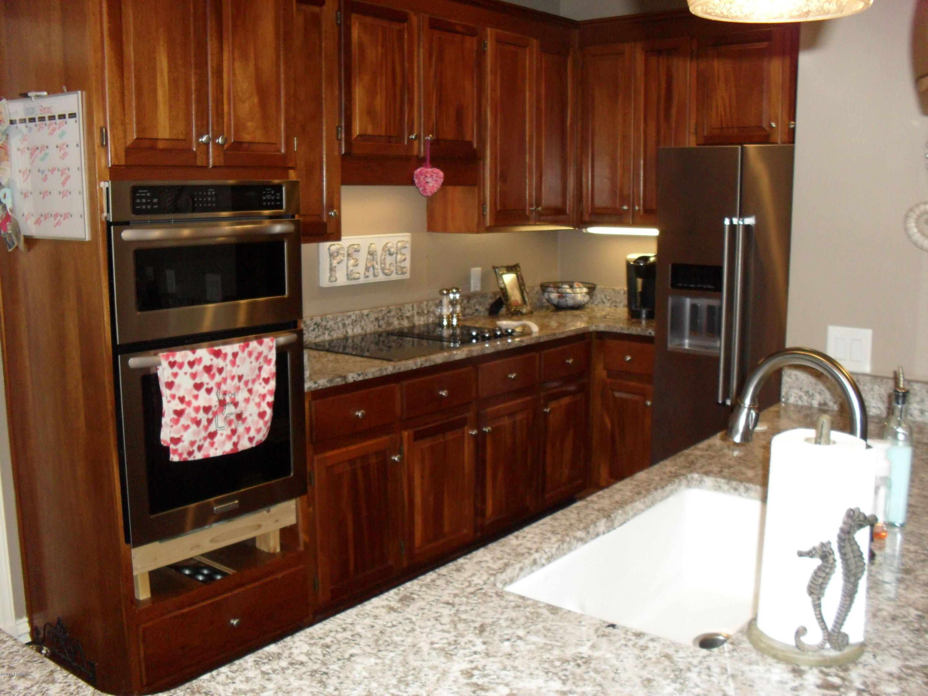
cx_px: 464
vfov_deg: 40.7
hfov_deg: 52.6
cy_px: 348
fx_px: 938
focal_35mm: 35
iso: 240
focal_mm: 6.3
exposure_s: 1/45
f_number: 3.2
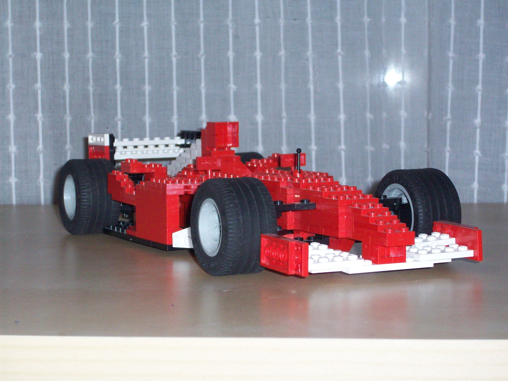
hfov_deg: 21.3
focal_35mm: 92
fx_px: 1350
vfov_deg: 16.1
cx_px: 254
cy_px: 190
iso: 200
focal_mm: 15.3
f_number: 4.7
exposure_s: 1/114
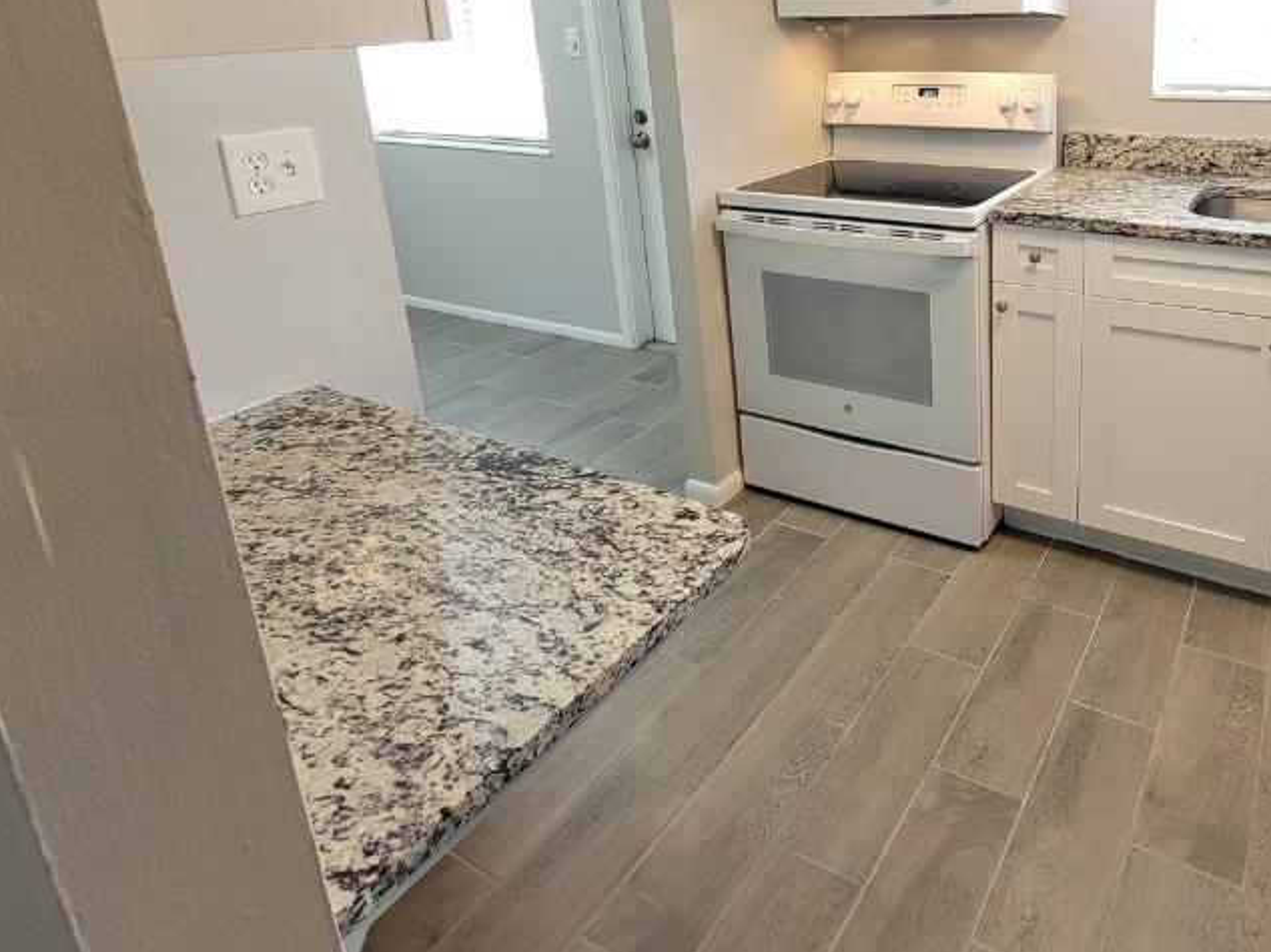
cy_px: 214
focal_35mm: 21
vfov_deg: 59.3
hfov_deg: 74.4
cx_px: 924
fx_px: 771
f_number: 2.2
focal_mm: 2.2
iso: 160
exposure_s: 1/60
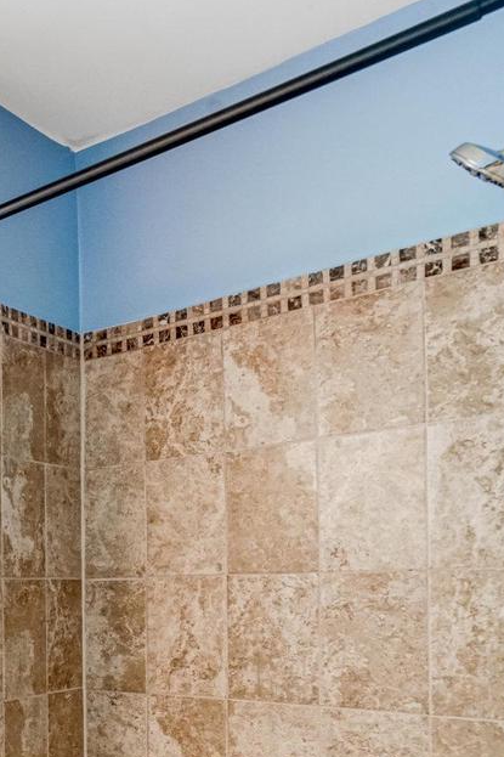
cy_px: 578
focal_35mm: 37
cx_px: -223
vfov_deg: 49.6
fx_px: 777
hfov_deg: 27.1
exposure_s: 1/50
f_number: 8
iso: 1250
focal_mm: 16
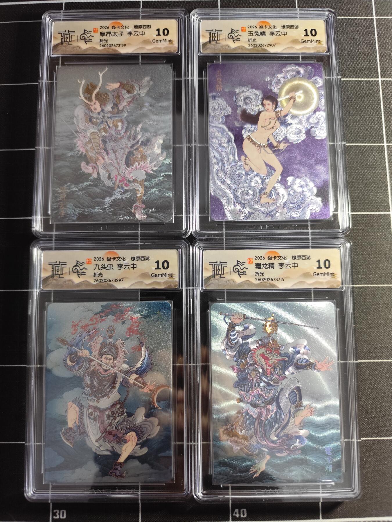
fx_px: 347
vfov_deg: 73.9
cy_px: 261
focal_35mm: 23
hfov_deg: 58.9
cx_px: 196
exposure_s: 1/33.3
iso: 640
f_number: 1.65
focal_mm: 6.14
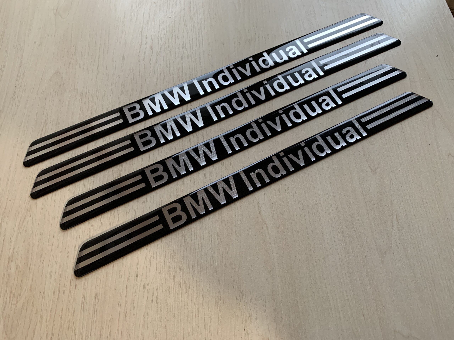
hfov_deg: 67.3
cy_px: 170
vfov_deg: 53.1
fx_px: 341
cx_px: 227
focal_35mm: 26
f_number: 1.8
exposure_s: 1/60
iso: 160
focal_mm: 4.25
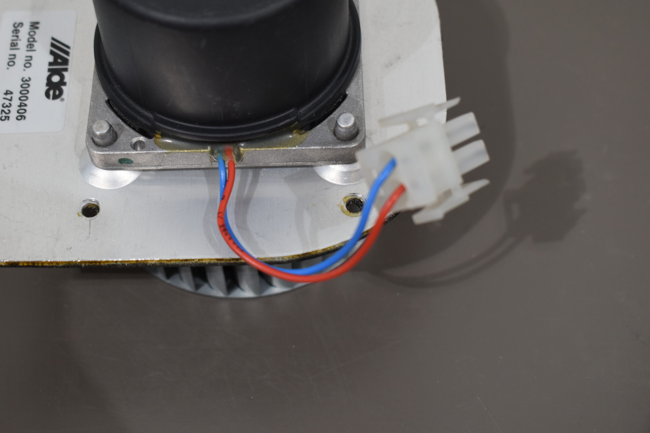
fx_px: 1083
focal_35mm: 60
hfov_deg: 33.4
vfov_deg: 22.6
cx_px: 325
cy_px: 216
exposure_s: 1/60
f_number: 6.3
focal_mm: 40
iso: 400
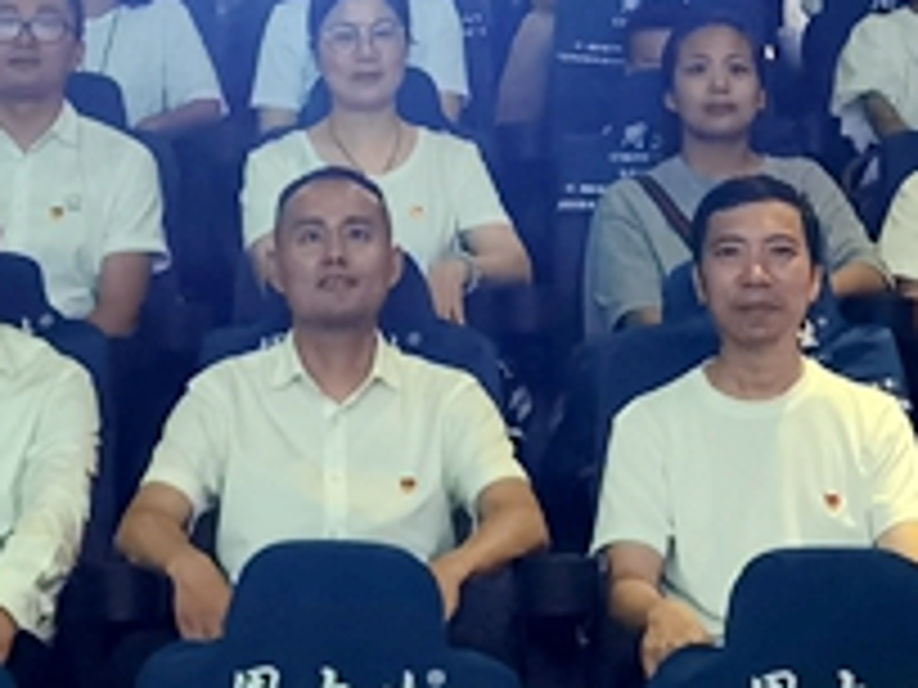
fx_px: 3633
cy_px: -387
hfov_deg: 14.4
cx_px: 328
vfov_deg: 10.4
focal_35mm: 137
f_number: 1.9
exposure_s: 1/25
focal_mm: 6.71
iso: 500
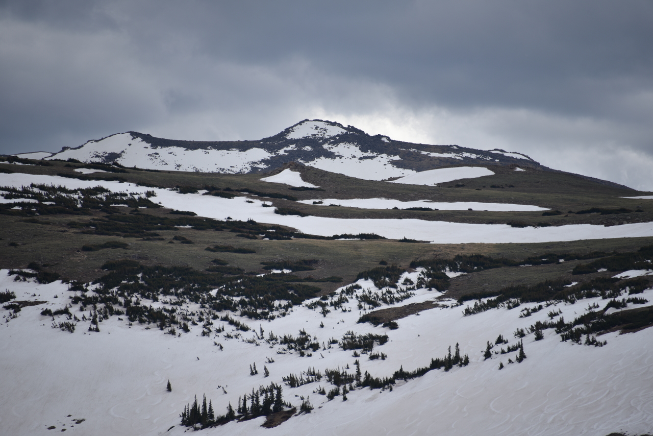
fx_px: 5443
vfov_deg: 4.6
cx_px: 326
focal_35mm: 300
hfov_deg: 6.9
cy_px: 218
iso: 100
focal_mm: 300
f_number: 5.6
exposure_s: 1/640
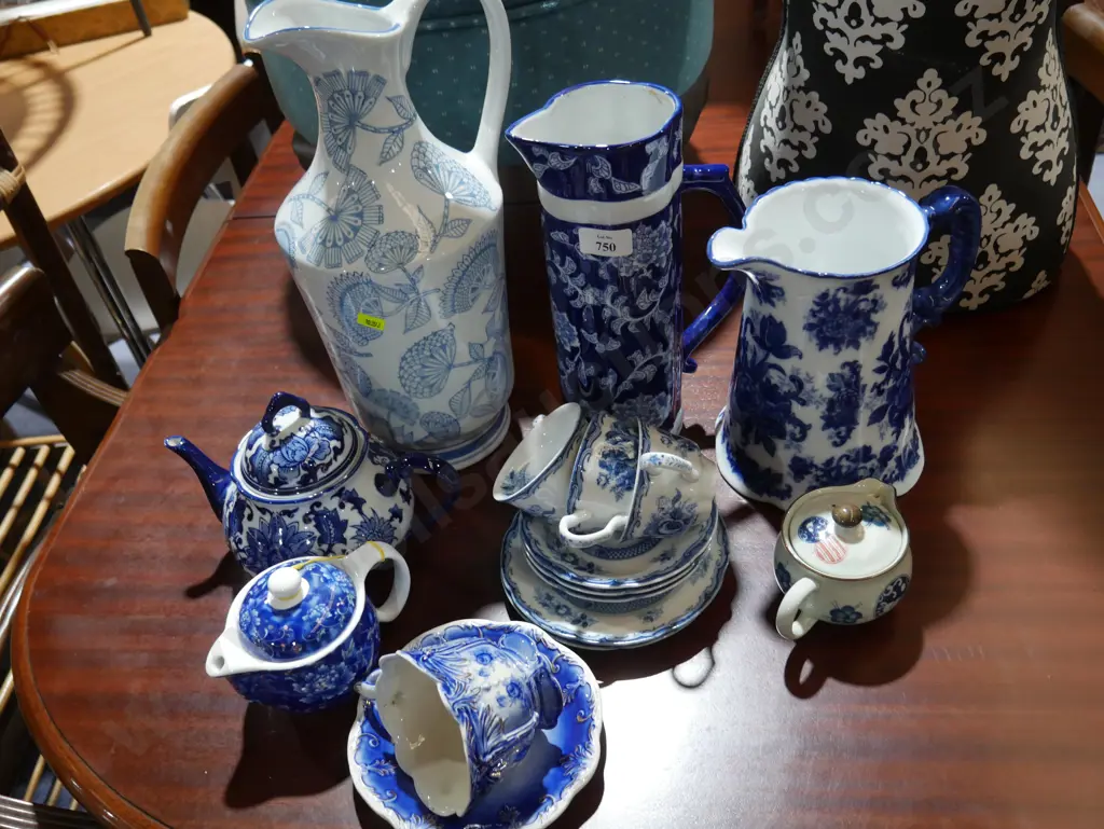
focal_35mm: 32
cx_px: 552
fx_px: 1021
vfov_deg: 44.2
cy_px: 414
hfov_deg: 56.8
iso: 640
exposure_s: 1/60
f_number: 3.6
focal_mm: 16
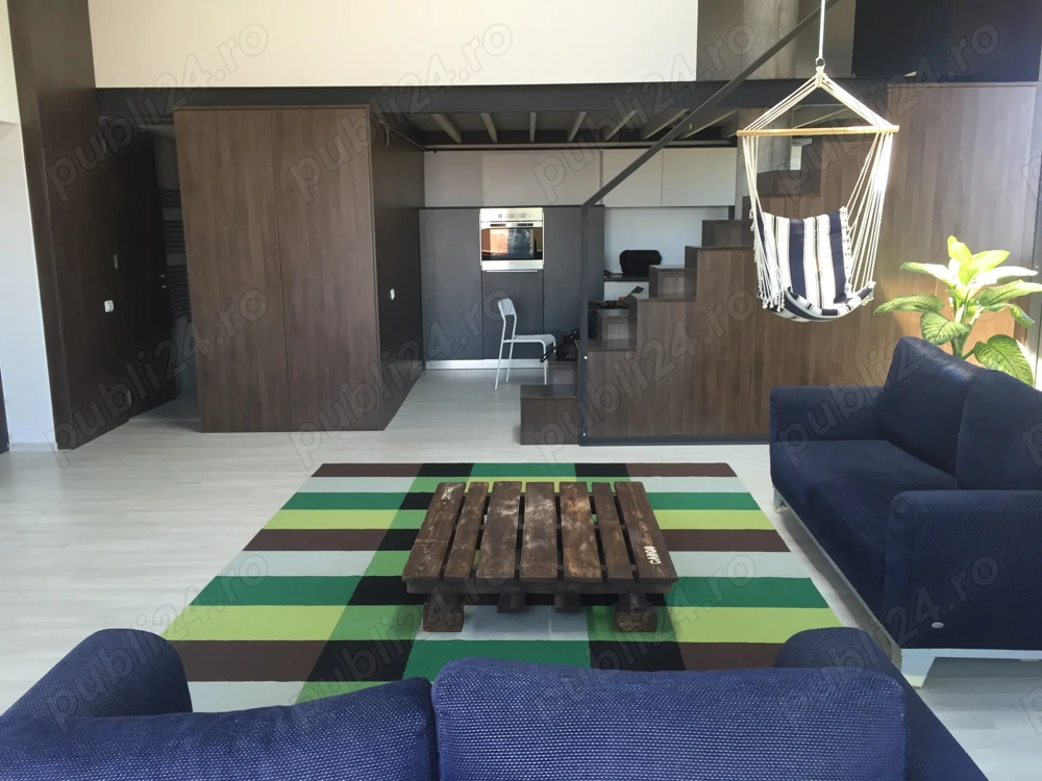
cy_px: 390
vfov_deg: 48.2
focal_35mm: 29
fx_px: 873
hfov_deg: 61.7
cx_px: 521
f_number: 2.2
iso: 32
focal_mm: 4.15
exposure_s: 1/33
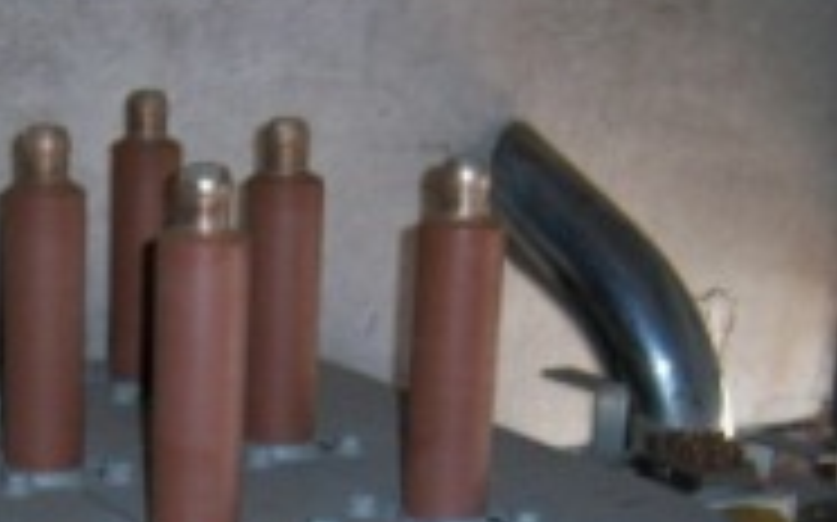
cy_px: 698
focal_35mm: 92
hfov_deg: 22.3
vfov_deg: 13.6
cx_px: 198
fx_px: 2097
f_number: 2.8
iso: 80
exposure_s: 1/60
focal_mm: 7.5
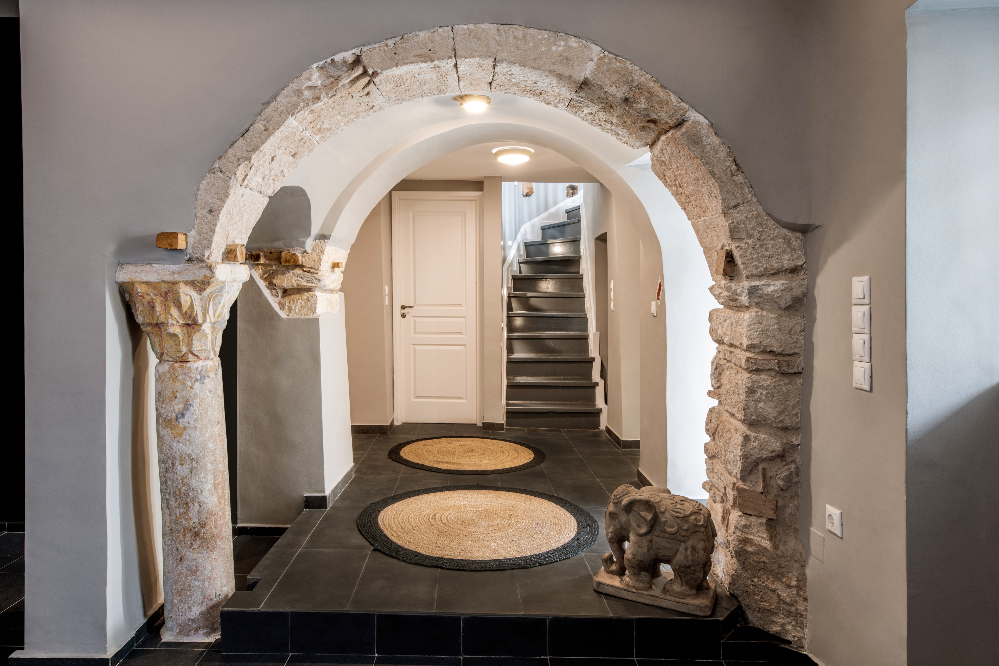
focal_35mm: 20
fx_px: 555
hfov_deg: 84.0
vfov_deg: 61.9
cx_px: 500
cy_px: 333
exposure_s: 5
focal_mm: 20
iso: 100
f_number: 13
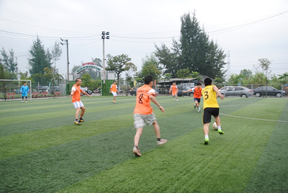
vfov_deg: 43.7
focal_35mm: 30
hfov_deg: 61.9
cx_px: 144
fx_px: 240
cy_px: 96
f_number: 3.2
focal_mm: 20
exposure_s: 1/40
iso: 200
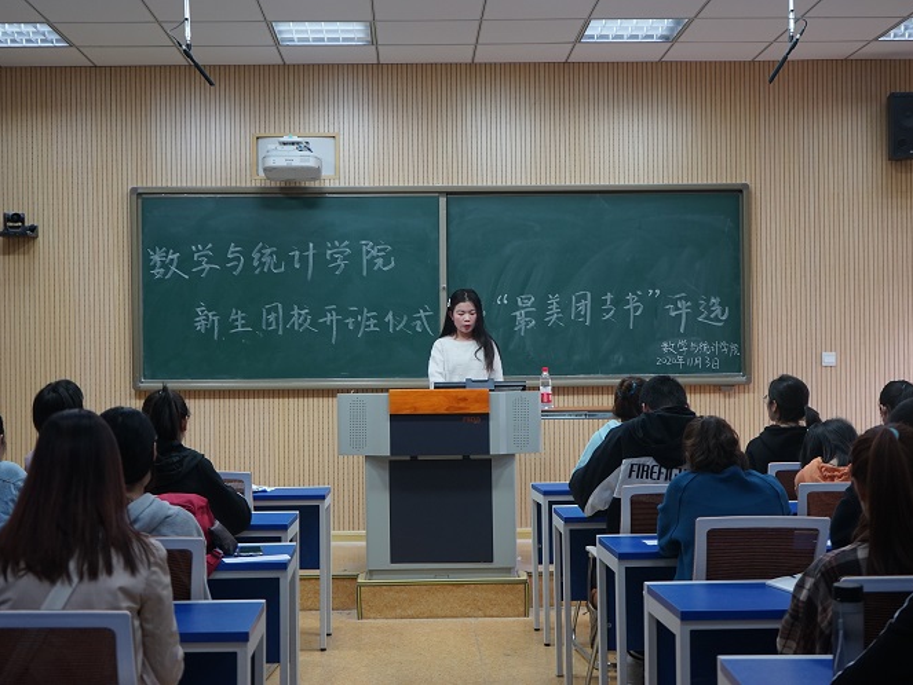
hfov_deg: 38.2
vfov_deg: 29.1
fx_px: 1319
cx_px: 445
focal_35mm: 50
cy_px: 342
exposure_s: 1/160
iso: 800
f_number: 4.5
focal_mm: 46
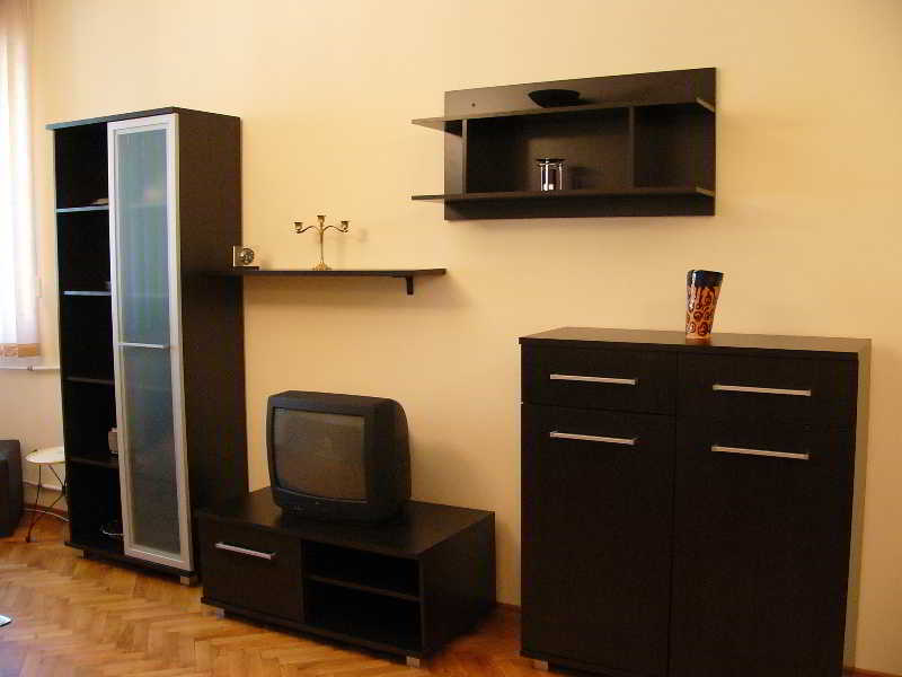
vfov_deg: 39.7
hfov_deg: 51.4
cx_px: 451
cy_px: 338
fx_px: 938
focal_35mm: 36
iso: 200
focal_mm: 6
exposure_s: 1/15
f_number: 2.8
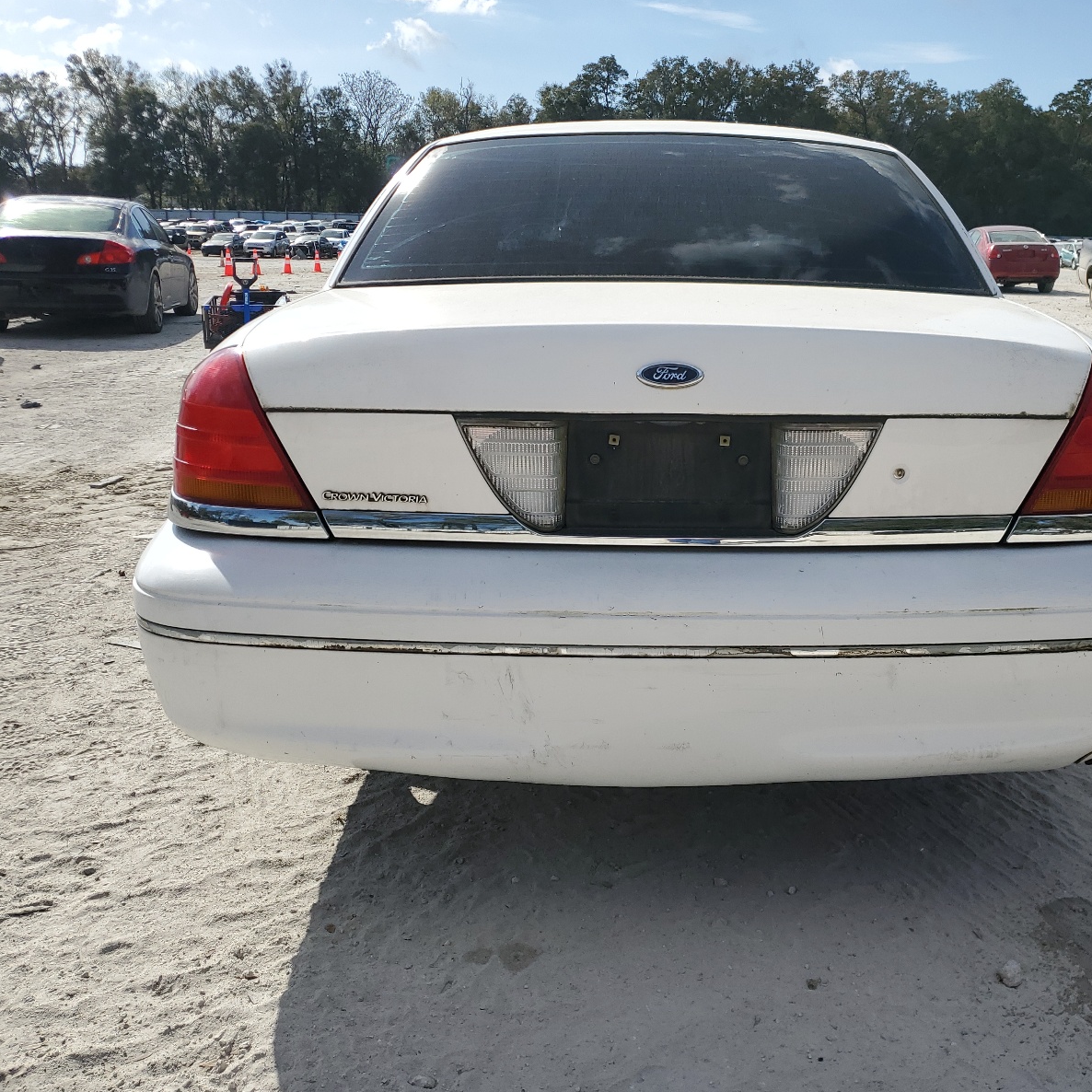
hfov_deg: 52.1
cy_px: 547
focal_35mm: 31
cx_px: 662
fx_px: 1106
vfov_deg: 52.5
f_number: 1.5
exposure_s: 1/5000
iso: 50
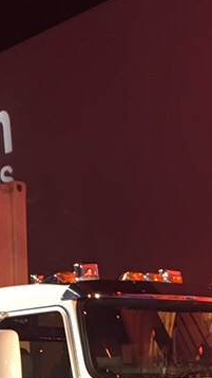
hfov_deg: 11.1
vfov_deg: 19.8
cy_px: 344
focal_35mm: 106
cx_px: -62
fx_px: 1061
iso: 100
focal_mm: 4.15
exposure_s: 1/30
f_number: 2.2
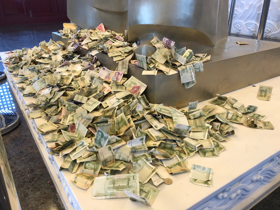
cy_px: 105
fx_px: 226
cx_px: 140
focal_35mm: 28
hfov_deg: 63.4
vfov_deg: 49.7
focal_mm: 3.99
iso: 25
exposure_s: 1/50
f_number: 1.8
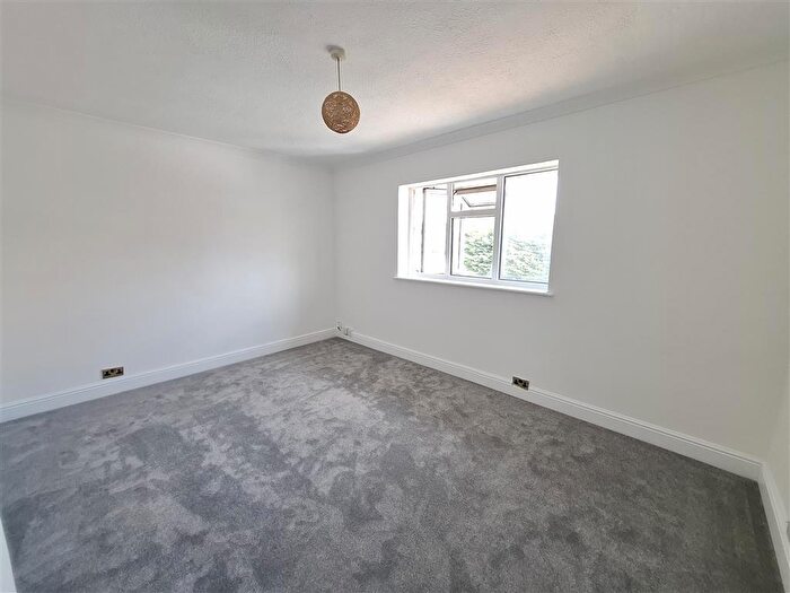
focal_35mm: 13
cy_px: 296
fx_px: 297
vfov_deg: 89.9
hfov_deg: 106.2
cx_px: 395
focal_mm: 1.74
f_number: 2.2
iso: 40
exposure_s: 1/50
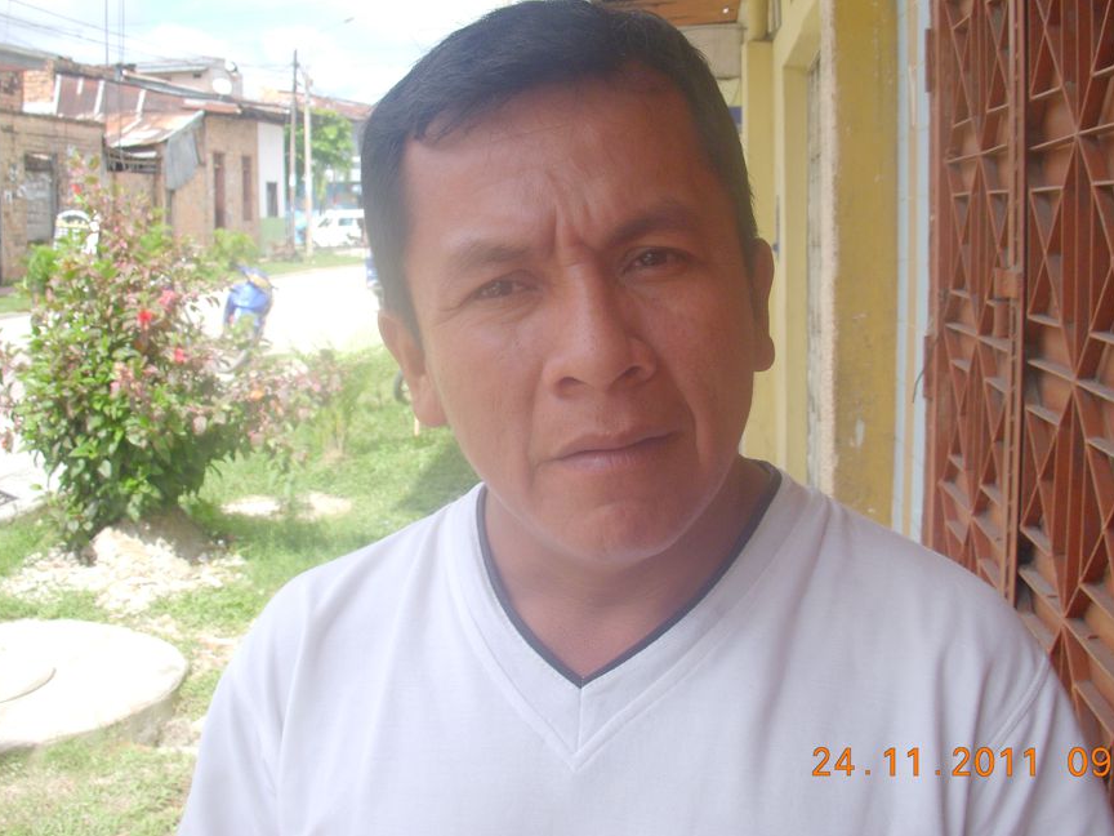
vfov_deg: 32.9
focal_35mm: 44
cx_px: 589
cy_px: 379
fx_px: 1416
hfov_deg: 42.9
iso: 100
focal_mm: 6.3
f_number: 3.3
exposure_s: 1/400
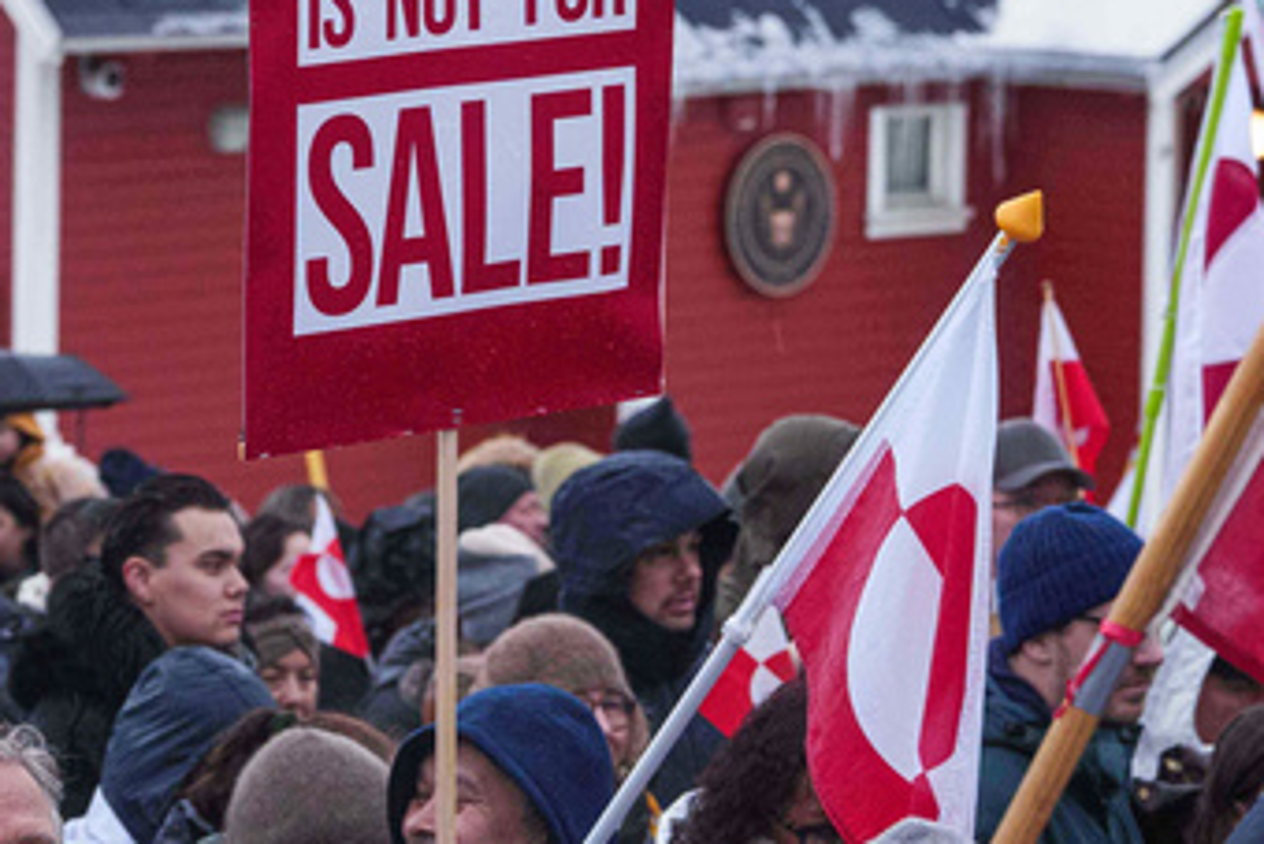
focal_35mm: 211
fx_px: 7411
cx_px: 316
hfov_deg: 9.7
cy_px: -6
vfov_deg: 6.5
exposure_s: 1/320
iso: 1000
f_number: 4.5
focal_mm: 70
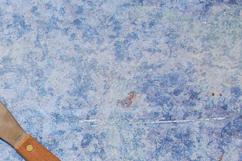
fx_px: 1143
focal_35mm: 170
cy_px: 244
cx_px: -116
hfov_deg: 11.6
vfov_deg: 7.9
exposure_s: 1/160
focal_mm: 48
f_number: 13
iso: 100
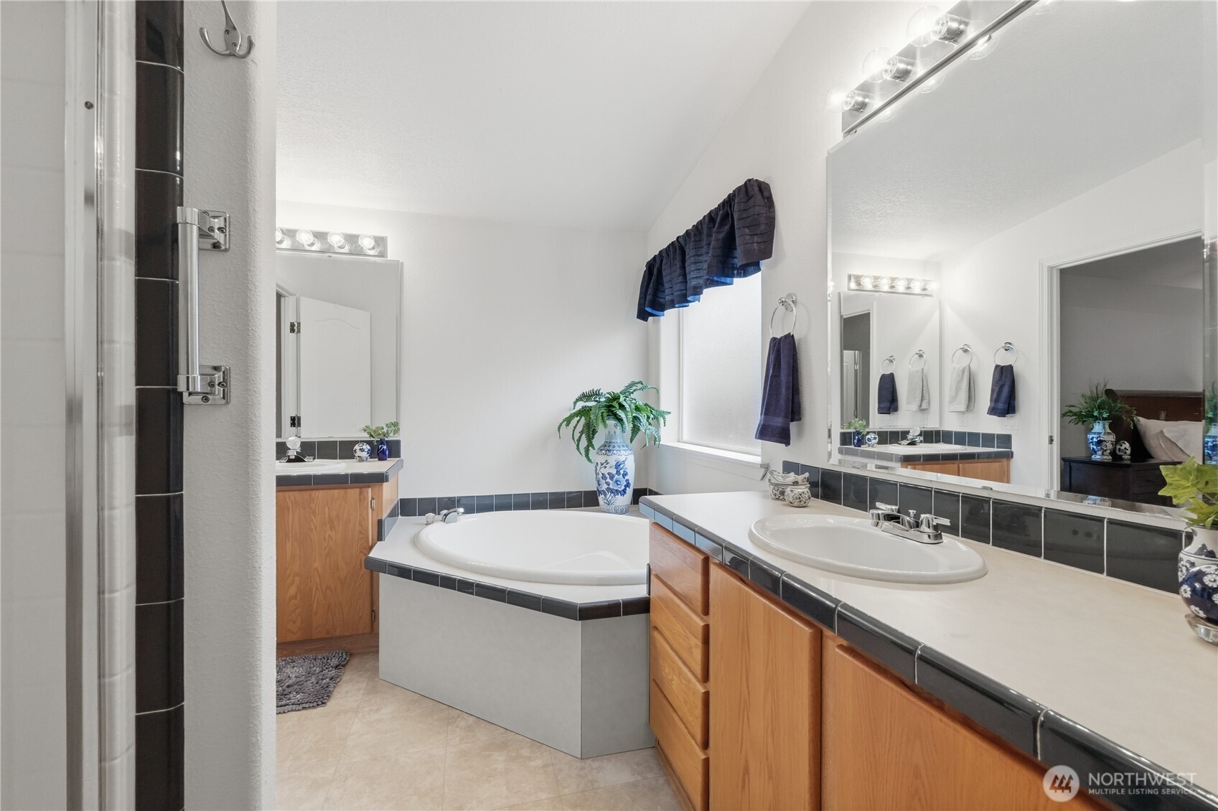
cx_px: 609
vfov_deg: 77.3
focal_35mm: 15
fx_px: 507
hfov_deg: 100.4
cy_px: 406
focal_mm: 10
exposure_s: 1/100
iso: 100
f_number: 8
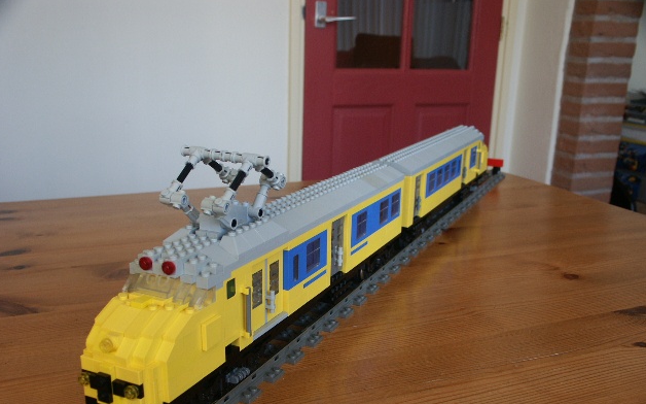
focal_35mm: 40
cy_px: 245
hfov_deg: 49.3
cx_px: 321
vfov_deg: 31.9
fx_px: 704
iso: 100
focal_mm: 9.5
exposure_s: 1/45
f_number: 2.8
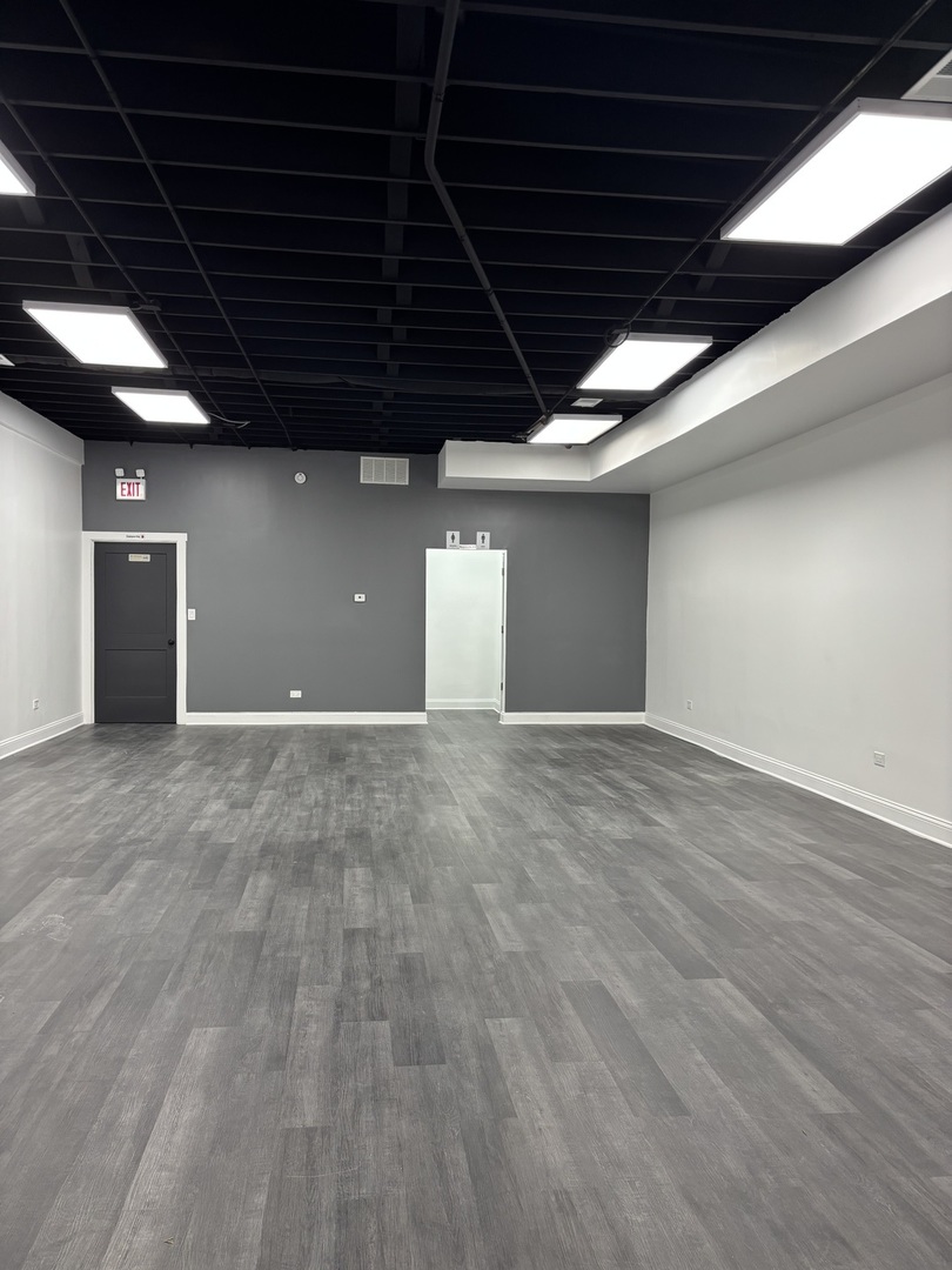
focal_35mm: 26
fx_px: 953
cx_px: 476
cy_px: 635
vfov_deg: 67.3
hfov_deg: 53.1
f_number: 1.6
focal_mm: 5.96
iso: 125
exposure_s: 1/60
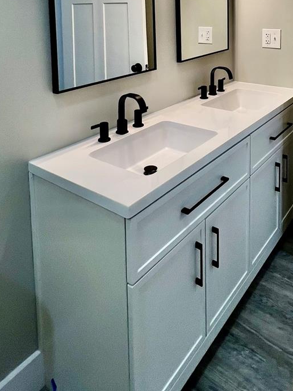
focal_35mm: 29
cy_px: 37
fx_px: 328
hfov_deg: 47.9
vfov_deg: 53.7
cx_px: 178
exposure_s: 1/120
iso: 40
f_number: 1.8
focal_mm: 1.57
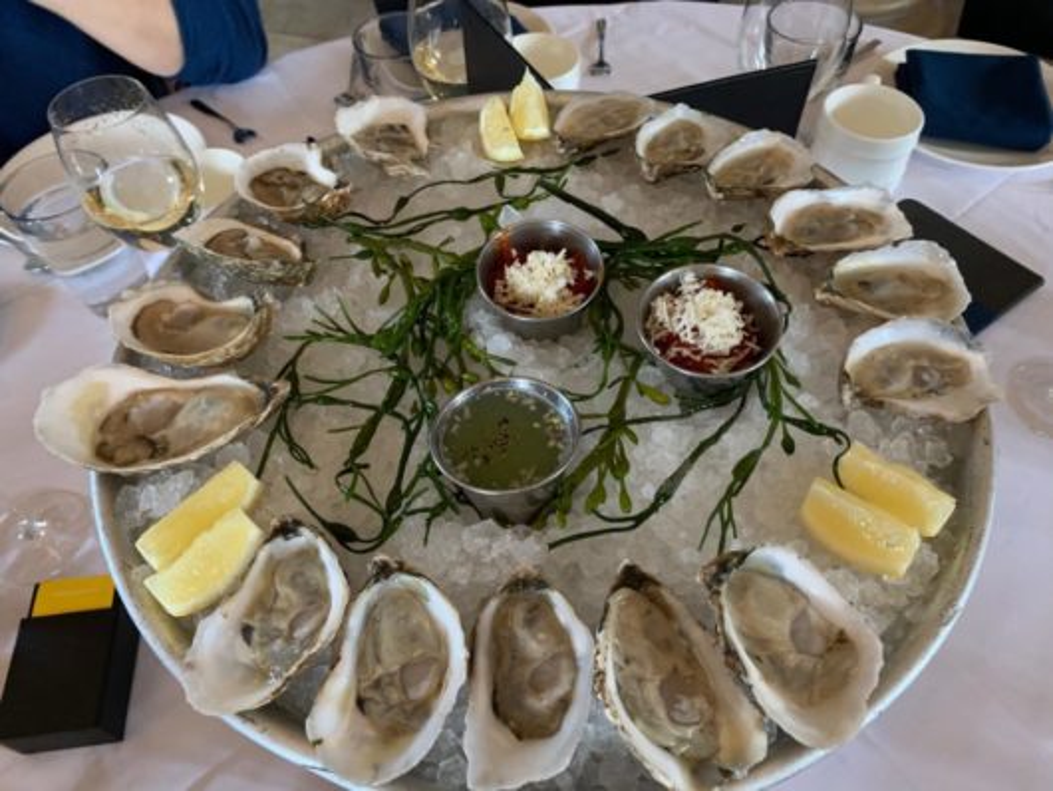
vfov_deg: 53.1
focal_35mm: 26
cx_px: 526
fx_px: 791
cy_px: 396
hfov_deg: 67.3
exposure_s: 1/60
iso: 250
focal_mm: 4.25
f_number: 1.8
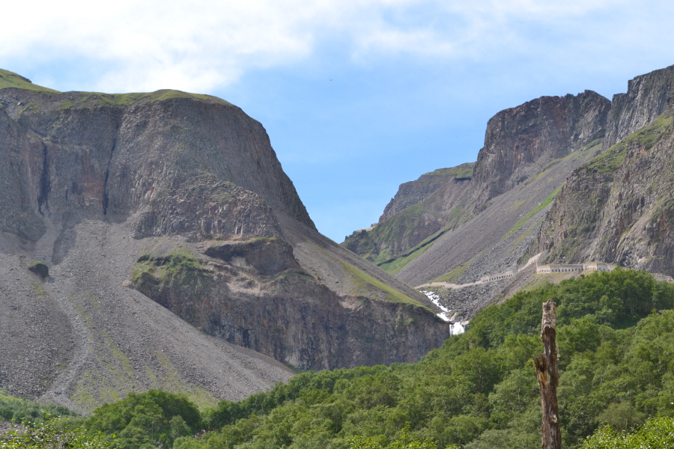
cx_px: 337
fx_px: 1544
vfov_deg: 16.6
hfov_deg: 24.6
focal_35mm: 82
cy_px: 224
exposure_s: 1/320
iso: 400
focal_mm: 55
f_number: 10
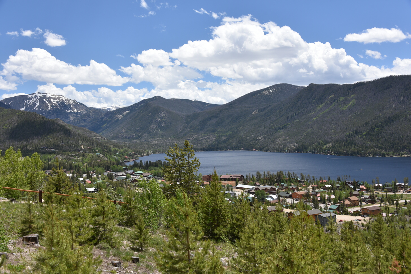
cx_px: 206
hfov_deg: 53.1
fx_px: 411
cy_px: 137
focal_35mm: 36
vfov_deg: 36.9
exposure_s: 1/320
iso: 100
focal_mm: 36
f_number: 9
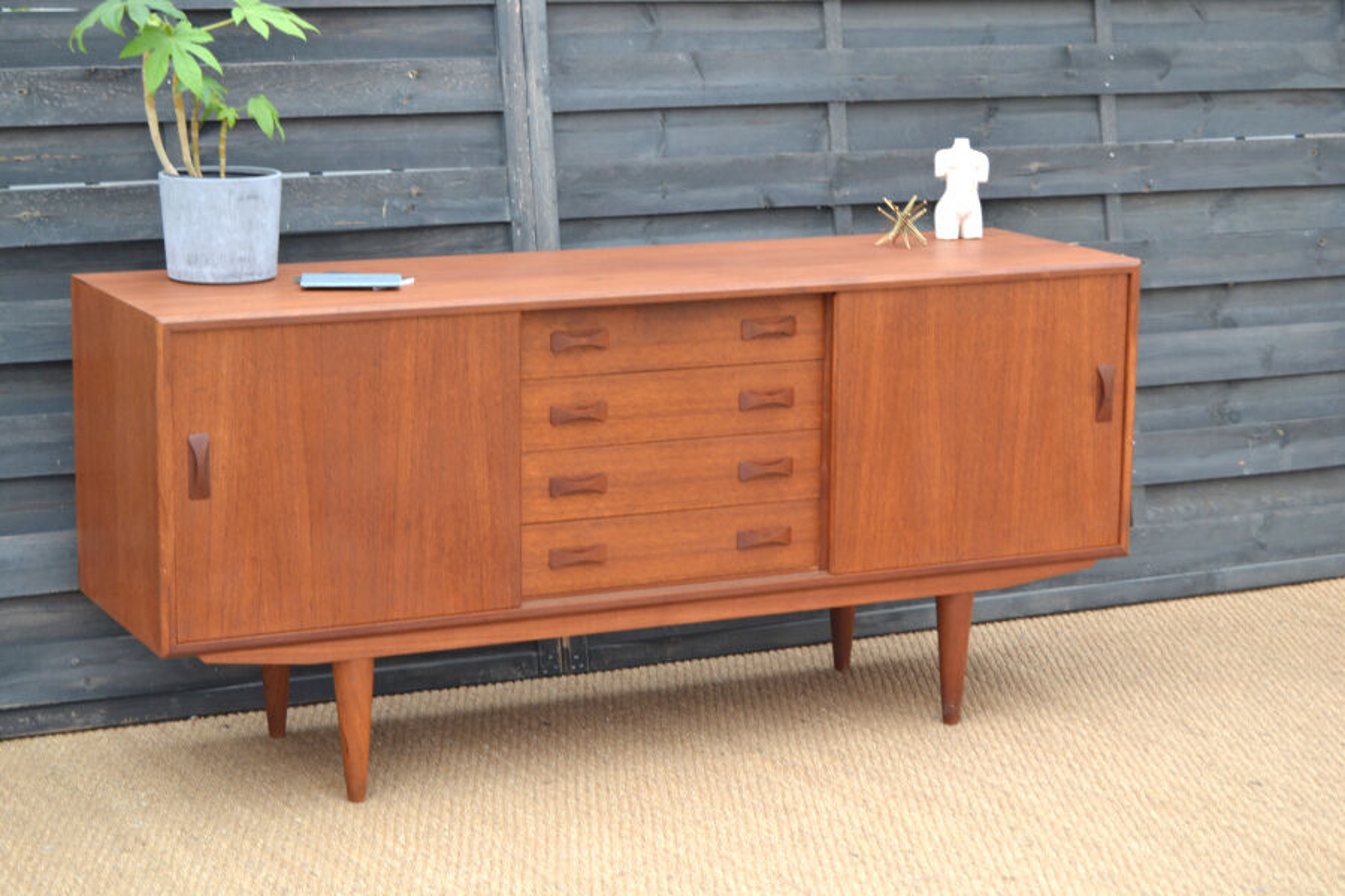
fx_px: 3082
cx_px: 672
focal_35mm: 82
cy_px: 448
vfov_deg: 16.6
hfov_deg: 24.6
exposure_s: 1/125
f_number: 5.6
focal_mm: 55
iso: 400
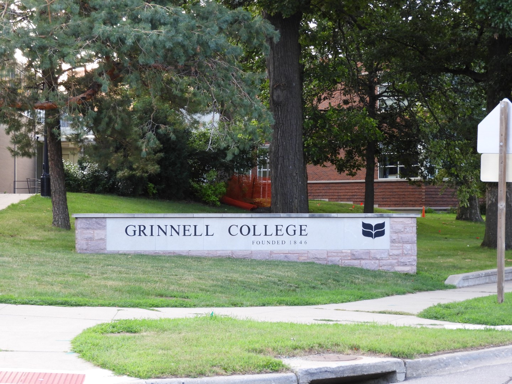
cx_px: 256
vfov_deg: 14.1
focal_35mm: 105
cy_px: 192
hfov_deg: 18.7
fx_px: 1553
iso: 220
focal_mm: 18.8
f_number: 4.8
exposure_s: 1/60
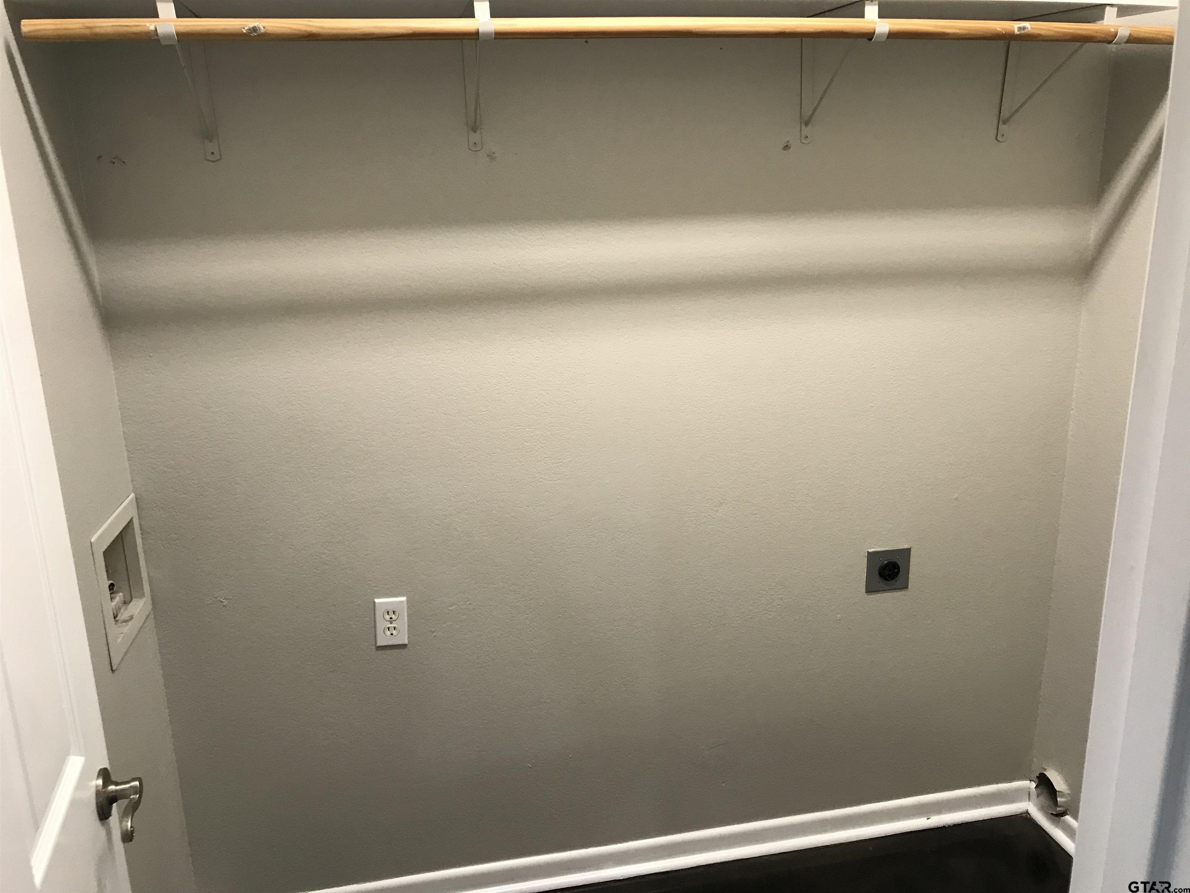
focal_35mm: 28
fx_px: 963
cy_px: 446
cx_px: 595
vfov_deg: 49.7
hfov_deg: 63.4
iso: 40
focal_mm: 3.99
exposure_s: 1/24
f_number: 1.8
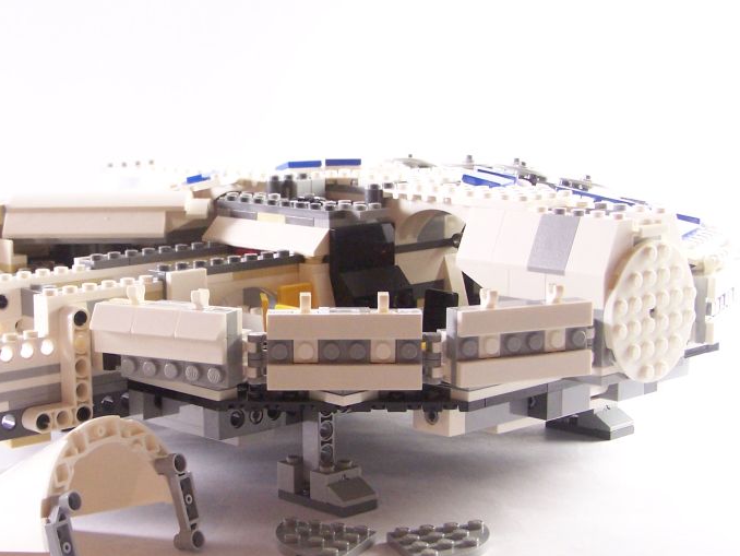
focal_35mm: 77
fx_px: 1647
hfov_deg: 25.2
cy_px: 279
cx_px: 242
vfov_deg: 19.2
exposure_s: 1/20
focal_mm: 8.5
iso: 200
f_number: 3.2
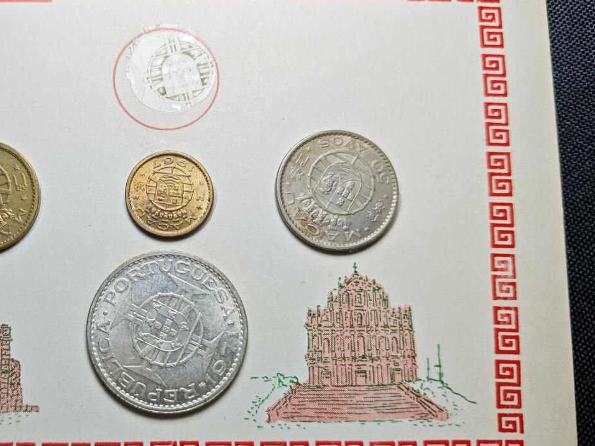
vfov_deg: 39.6
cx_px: 158
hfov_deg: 49.5
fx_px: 619
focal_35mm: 36
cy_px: 238
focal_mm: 5.84
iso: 50
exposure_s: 1/117
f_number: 1.6
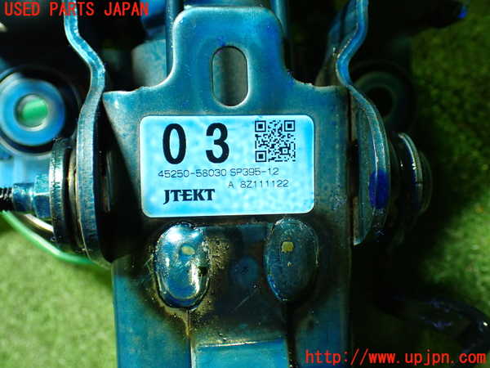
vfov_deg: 37.7
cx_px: 245
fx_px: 538
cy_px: 184
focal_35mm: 38
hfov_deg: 49.0
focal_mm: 6.83
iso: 800
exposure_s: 1/60
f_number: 2.7
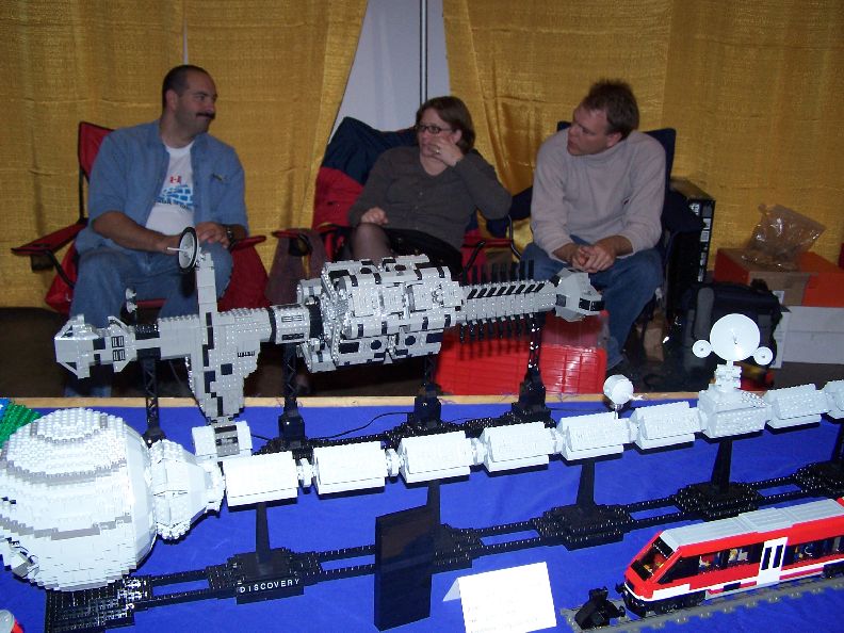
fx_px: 927
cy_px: 316
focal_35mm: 38
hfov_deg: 49.0
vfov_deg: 37.7
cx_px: 422
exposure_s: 1/60
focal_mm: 6.3
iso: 140
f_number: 2.8
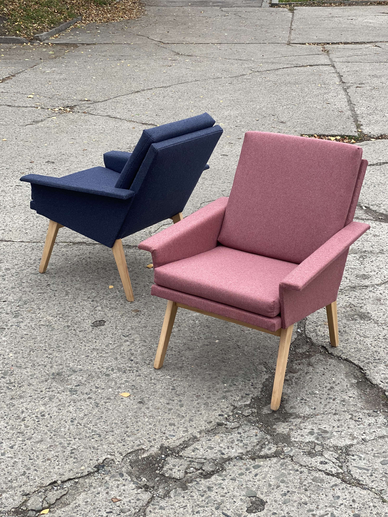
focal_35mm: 53
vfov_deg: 36.2
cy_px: 263
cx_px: 193
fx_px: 792
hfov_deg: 27.5
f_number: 2
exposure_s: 1/122
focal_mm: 6
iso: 32
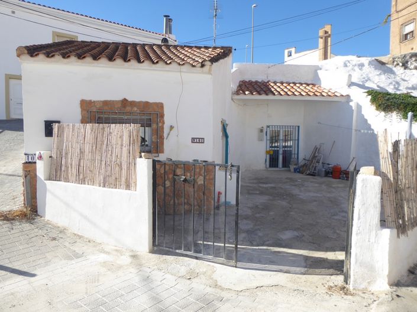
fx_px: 289
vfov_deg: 56.8
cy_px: 156
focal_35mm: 24
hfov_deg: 71.6
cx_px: 208
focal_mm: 4.3
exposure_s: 1/640
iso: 80
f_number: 3.3
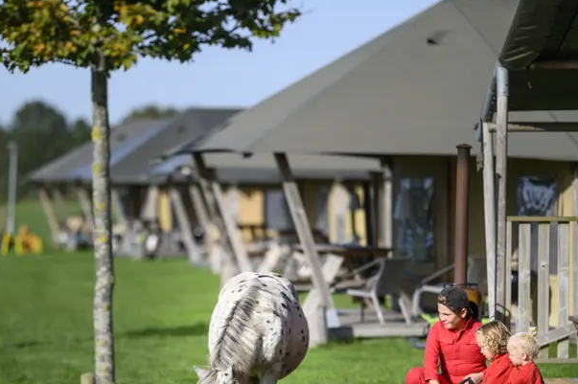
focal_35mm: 179
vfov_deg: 7.7
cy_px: 248
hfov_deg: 11.5
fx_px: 2872
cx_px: 226
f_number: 1.8
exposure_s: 1/5000
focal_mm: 135
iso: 50
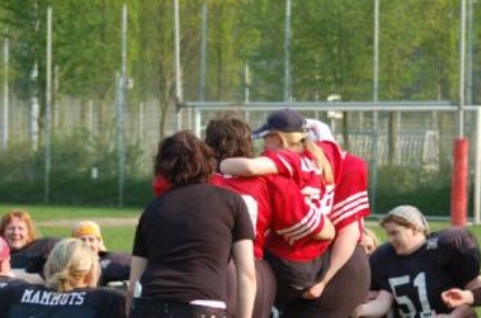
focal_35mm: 149
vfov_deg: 9.2
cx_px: 256
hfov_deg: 13.8
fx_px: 1986
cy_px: 182
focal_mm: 70
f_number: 4
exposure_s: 1/1000
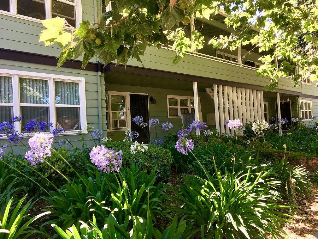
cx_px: 159
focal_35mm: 29
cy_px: 120
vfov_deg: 48.2
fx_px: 266
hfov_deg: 61.7
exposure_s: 1/120
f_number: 2.2
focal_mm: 4.15
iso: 25
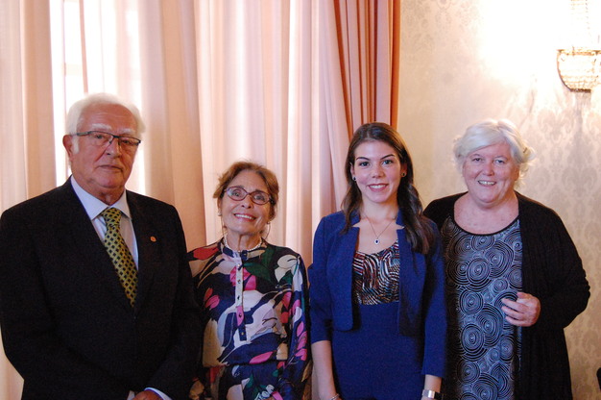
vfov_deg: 29.8
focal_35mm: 45
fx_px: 750
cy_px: 200
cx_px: 300
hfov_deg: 43.6
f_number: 4.5
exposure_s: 1/80
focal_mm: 30
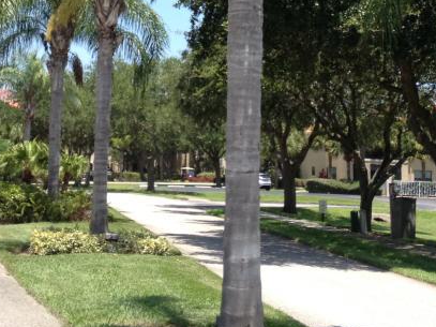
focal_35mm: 88
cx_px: 189
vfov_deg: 16.1
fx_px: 1108
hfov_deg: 22.2
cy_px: -72
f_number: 2.4
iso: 50
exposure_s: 1/890
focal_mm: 4.28
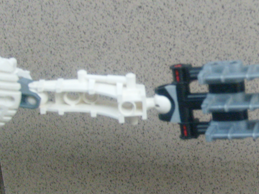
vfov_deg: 23.3
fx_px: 471
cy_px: 90
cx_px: 229
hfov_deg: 29.6
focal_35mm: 63
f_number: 2.8
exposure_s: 1/30
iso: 200
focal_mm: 5.8
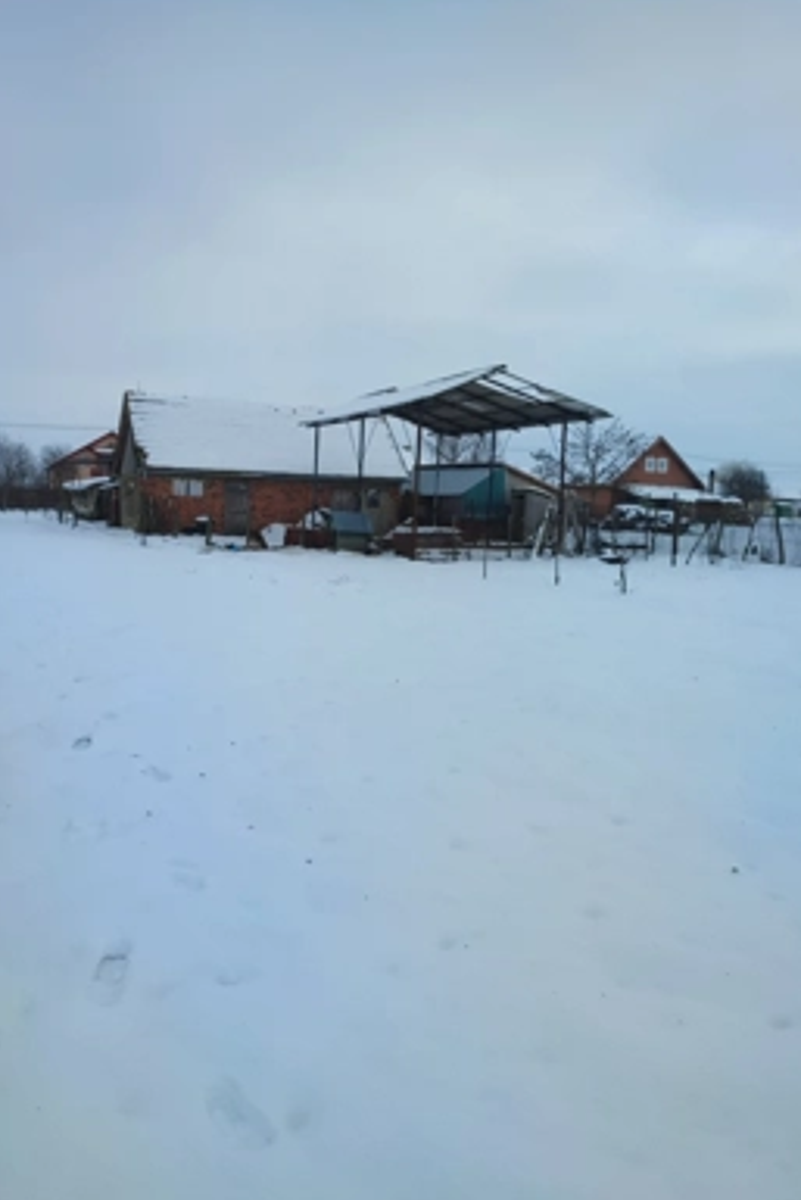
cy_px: 602
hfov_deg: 47.9
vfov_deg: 67.4
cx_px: 380
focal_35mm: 27
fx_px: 900
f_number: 1.9
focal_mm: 6.04
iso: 50
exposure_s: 1/477
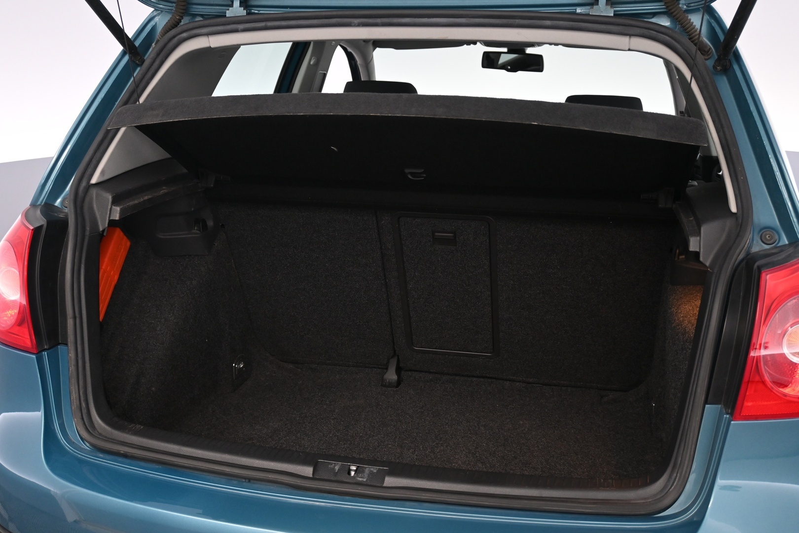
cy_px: 266
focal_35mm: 38
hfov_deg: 51.3
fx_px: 832
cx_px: 400
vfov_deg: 35.5
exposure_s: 1/40
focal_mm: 25
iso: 1000
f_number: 4.2
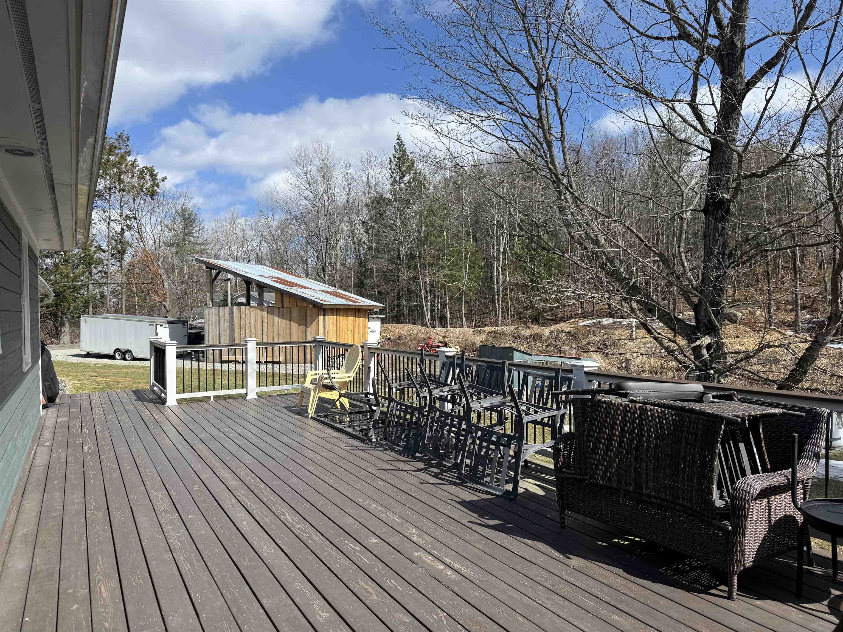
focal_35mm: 24
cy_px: 316
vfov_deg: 56.8
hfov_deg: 71.6
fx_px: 584
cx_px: 422
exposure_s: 1/4405
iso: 80
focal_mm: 6.76
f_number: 1.78
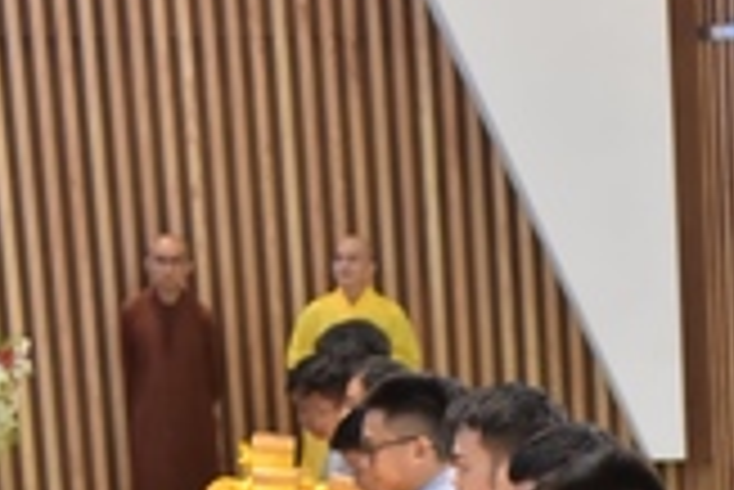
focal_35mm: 183
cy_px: 1029
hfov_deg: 11.1
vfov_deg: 7.2
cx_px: 829
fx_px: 3734
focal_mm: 46
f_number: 4.5
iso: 1600
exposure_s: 1/160
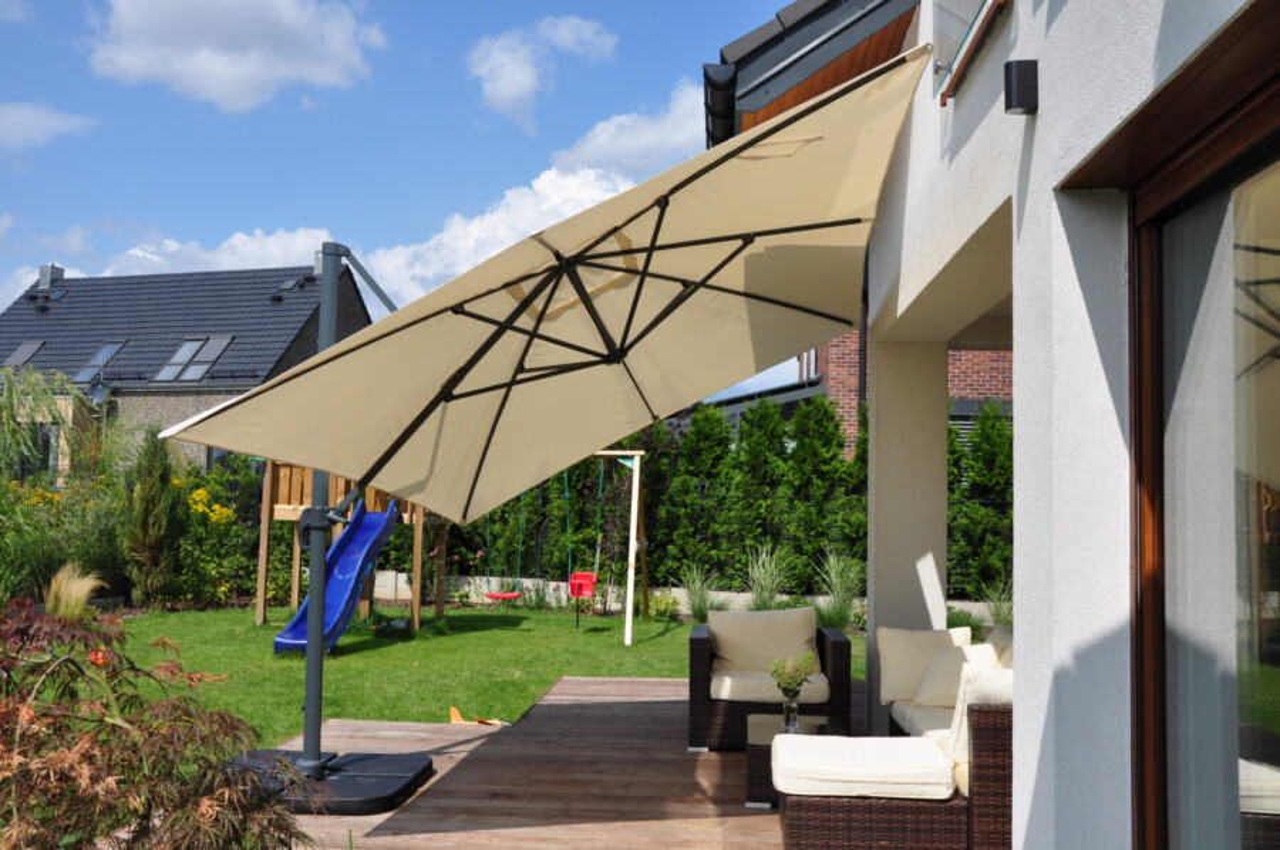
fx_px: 1172
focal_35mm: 33
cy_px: 425
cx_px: 640
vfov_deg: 39.9
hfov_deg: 57.3
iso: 200
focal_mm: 22
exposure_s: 1/320
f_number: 9
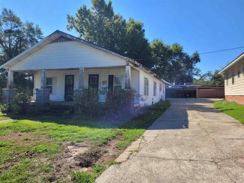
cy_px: 92
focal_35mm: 26
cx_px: 122
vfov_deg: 53.1
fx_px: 183
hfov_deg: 67.3
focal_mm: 5.4
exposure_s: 1/2099
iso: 40
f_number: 1.8
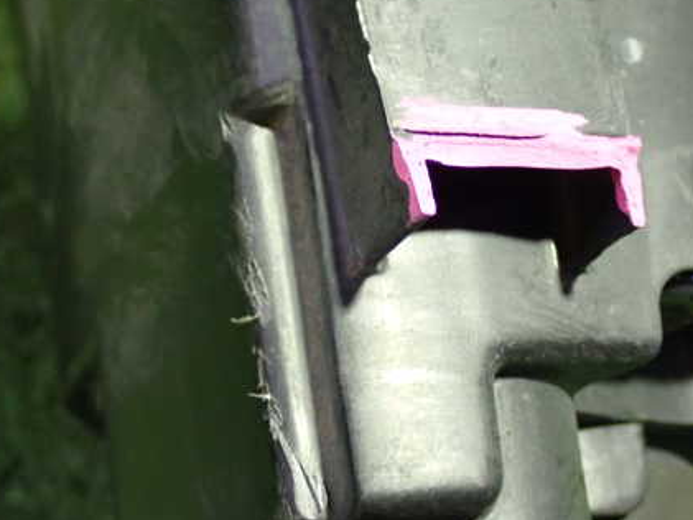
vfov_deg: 19.1
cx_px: 420
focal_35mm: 77
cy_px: 240
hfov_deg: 25.3
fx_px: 1542
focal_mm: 9.65
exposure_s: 1/20
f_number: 3.3
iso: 800
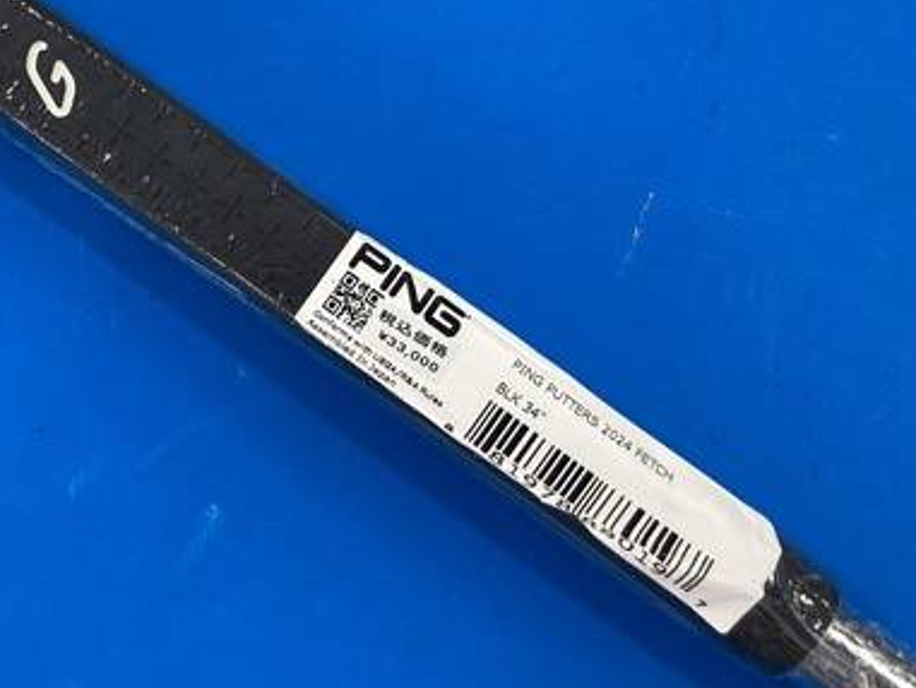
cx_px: 168
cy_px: 176
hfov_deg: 38.7
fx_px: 1244
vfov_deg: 30.4
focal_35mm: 47
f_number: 1.8
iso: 50
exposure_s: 1/50
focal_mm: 3.99
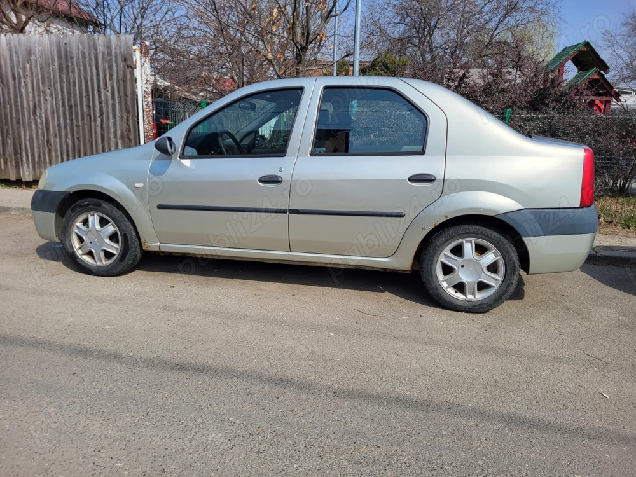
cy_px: 238
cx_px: 318
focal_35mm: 26
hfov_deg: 67.3
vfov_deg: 53.1
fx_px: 478
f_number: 1.8
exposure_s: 1/2730
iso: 40
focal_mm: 5.4
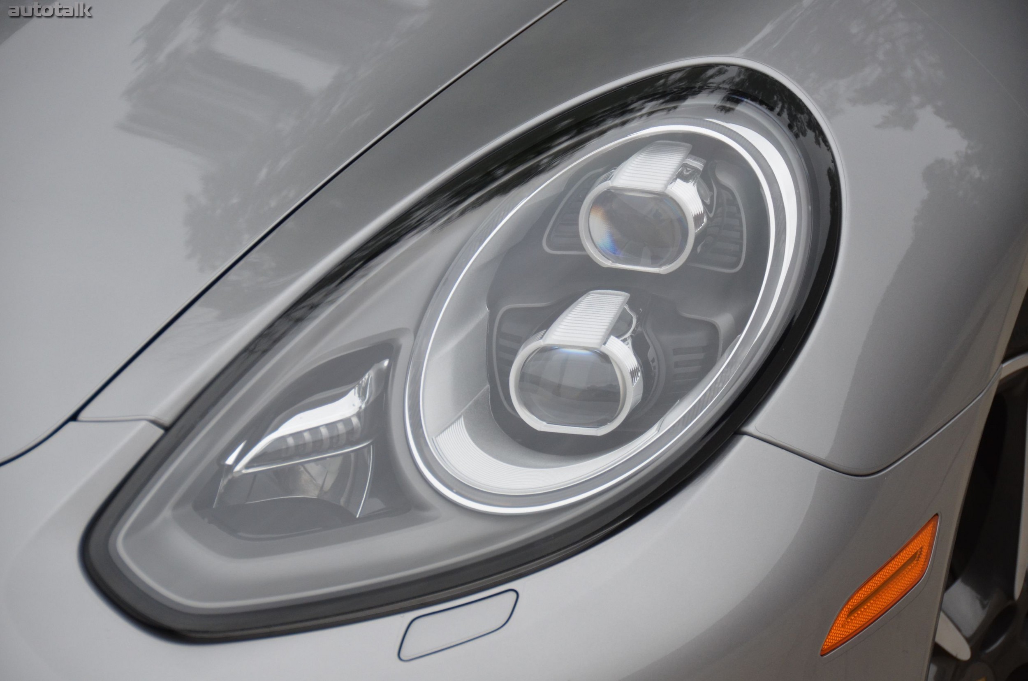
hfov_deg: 14.4
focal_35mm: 142
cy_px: 340
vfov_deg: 9.6
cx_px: 514
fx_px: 4061
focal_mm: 95
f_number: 5.3
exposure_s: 1/640
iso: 800
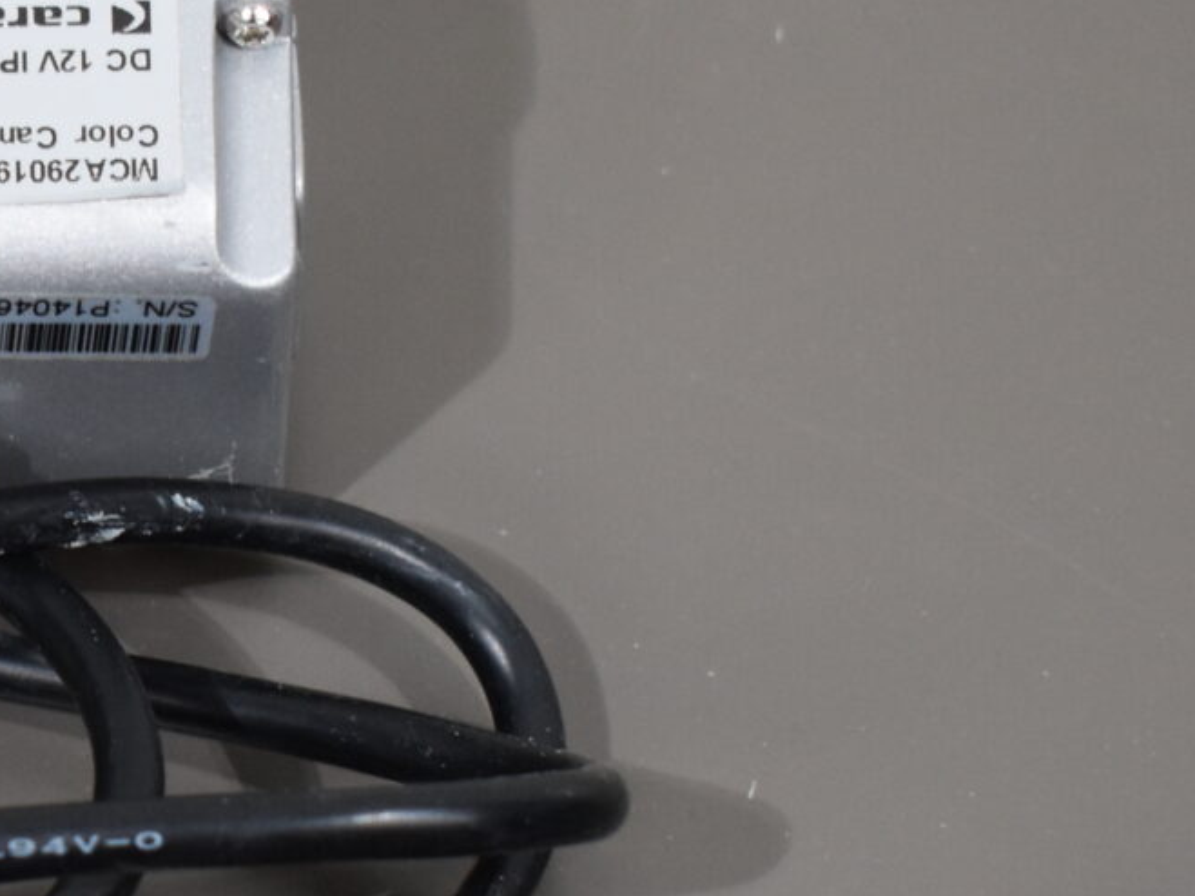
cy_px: 634
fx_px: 7352
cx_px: -136
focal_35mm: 213
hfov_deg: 9.2
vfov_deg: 7.0
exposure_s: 1/125
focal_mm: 38
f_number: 4.8
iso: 900
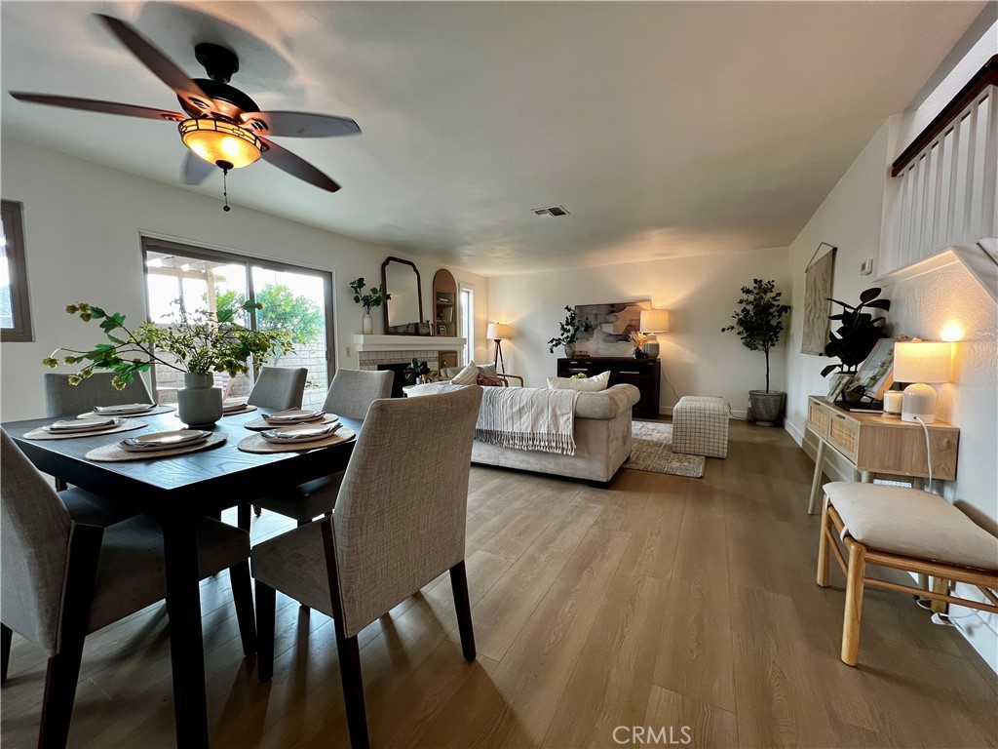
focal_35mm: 13
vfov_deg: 89.9
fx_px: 375
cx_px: 499
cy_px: 374
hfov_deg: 106.2
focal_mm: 1.57
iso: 200
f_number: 1.8
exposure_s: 1/120
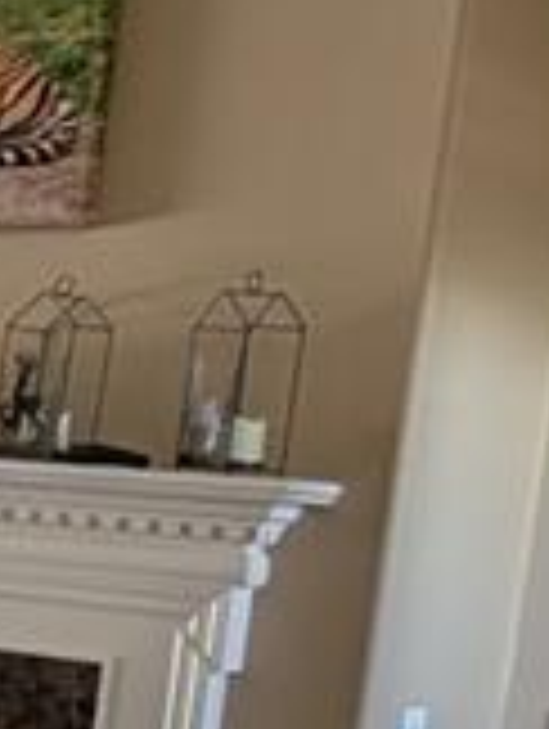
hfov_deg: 10.9
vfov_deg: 21.7
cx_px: -1100
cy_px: 585
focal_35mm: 89
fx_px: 1877
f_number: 1.95
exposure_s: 1/27.6
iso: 44
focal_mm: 2.23
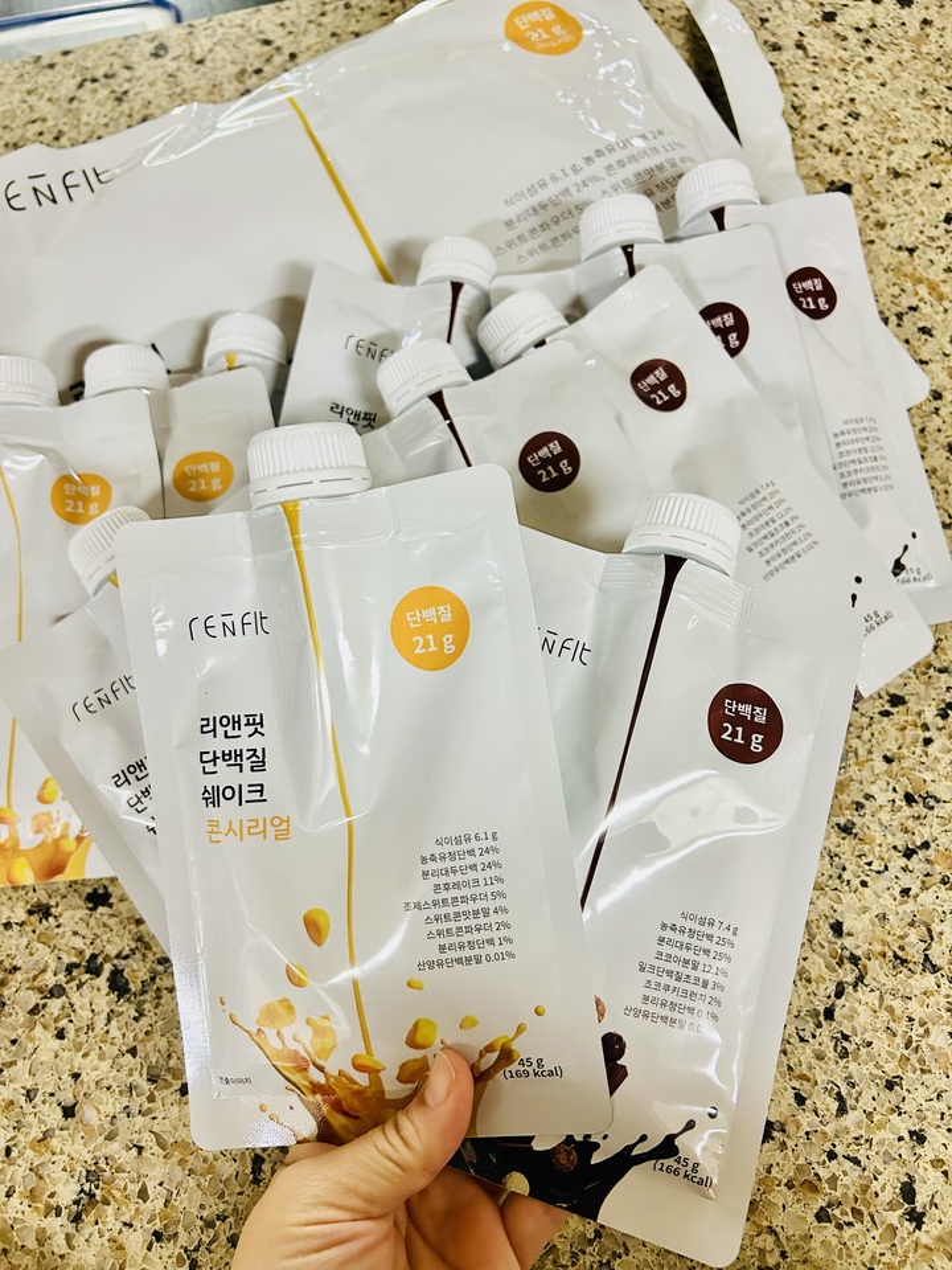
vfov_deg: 67.3
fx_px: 953
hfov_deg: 53.1
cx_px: 476
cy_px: 635
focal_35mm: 26
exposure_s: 1/60
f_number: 1.5
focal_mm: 5.7
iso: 320
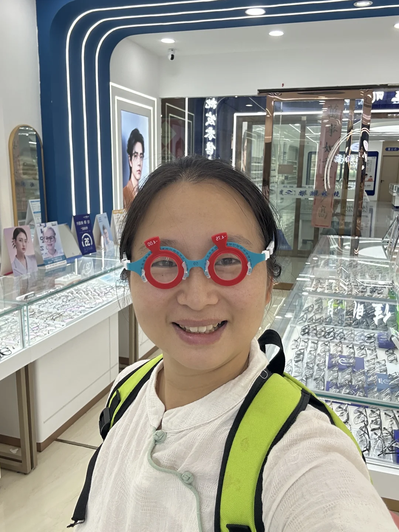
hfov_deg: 46.8
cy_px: 266
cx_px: 200
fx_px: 461
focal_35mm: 30
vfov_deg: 60.0
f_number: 1.9
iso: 50
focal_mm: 2.69
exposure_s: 1/100
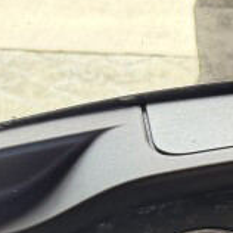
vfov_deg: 11.0
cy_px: 473
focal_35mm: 143
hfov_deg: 10.5
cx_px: 560
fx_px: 1089
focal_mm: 6.76
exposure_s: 1/387
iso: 100
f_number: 1.78
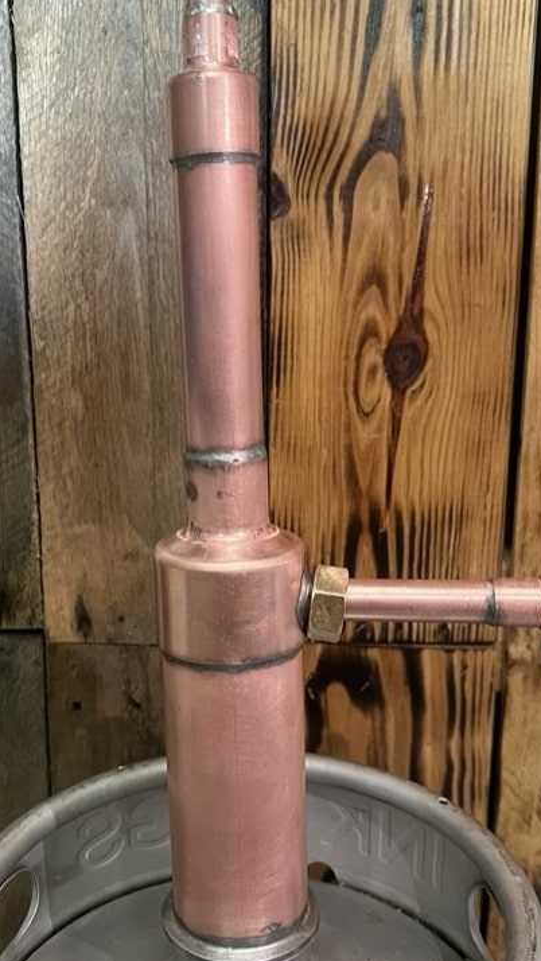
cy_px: 488
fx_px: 943
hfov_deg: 32.0
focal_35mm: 37
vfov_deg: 54.0
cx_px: 253
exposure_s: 1/60
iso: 400
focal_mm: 5.7
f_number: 1.5
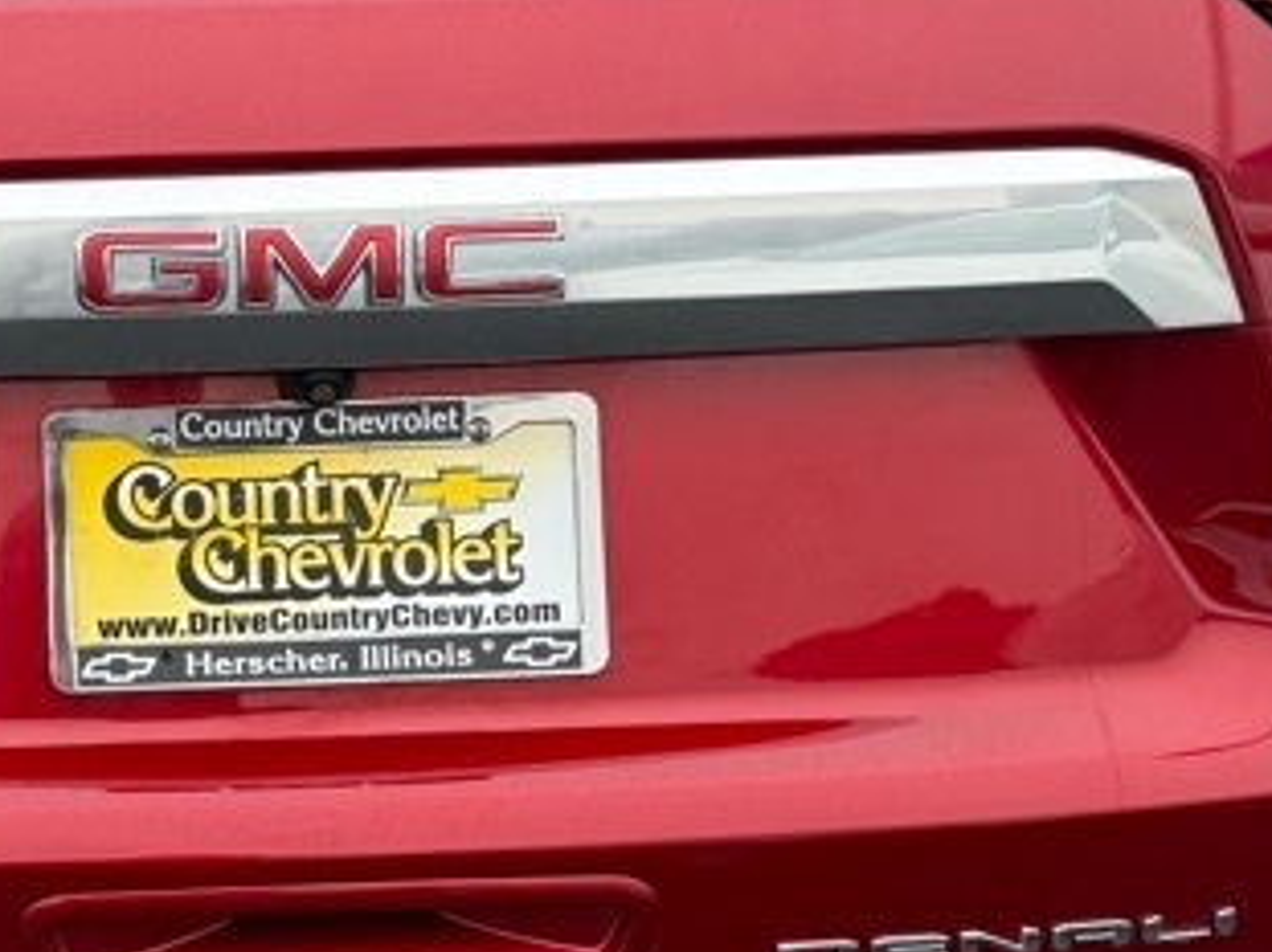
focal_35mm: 79
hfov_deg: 24.2
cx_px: 205
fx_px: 2902
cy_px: 421
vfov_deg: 18.6
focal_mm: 6.76
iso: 200
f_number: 1.78
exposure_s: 1/117
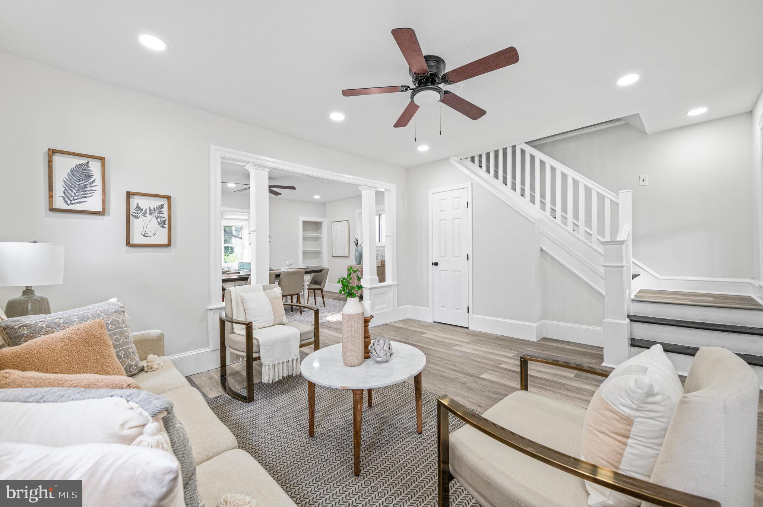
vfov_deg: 81.1
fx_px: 296
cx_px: 382
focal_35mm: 14
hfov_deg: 104.3
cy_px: 254
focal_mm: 14
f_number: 8
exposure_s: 1/125
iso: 1600
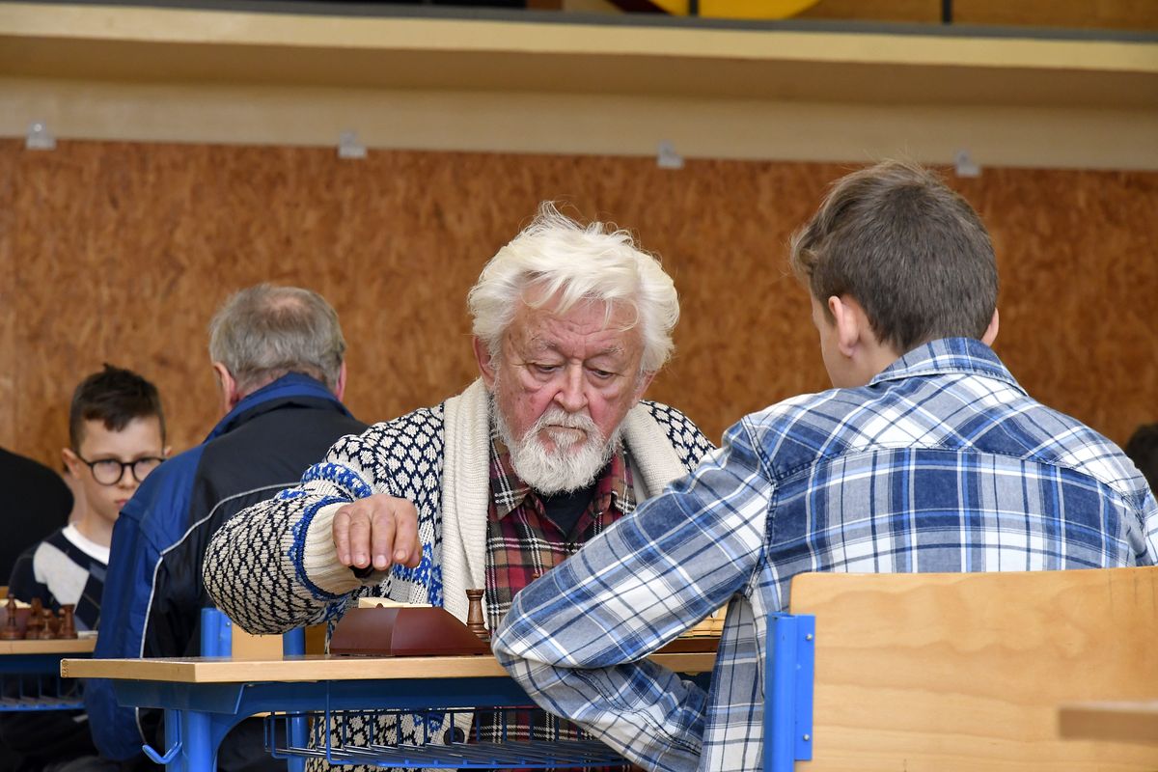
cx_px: 579
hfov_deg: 17.1
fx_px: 3860
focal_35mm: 120
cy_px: 386
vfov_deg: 11.4
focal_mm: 80
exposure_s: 1/160
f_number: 6.3
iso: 2000
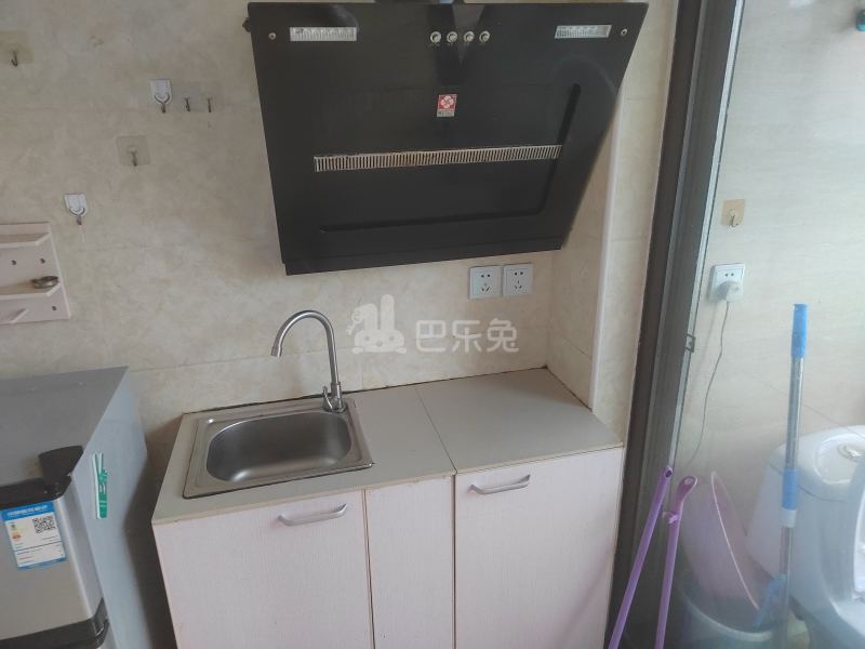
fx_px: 575
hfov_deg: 73.9
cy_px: 324
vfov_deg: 58.9
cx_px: 432
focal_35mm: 23
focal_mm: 5.52
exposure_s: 1/100
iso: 2500
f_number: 1.9
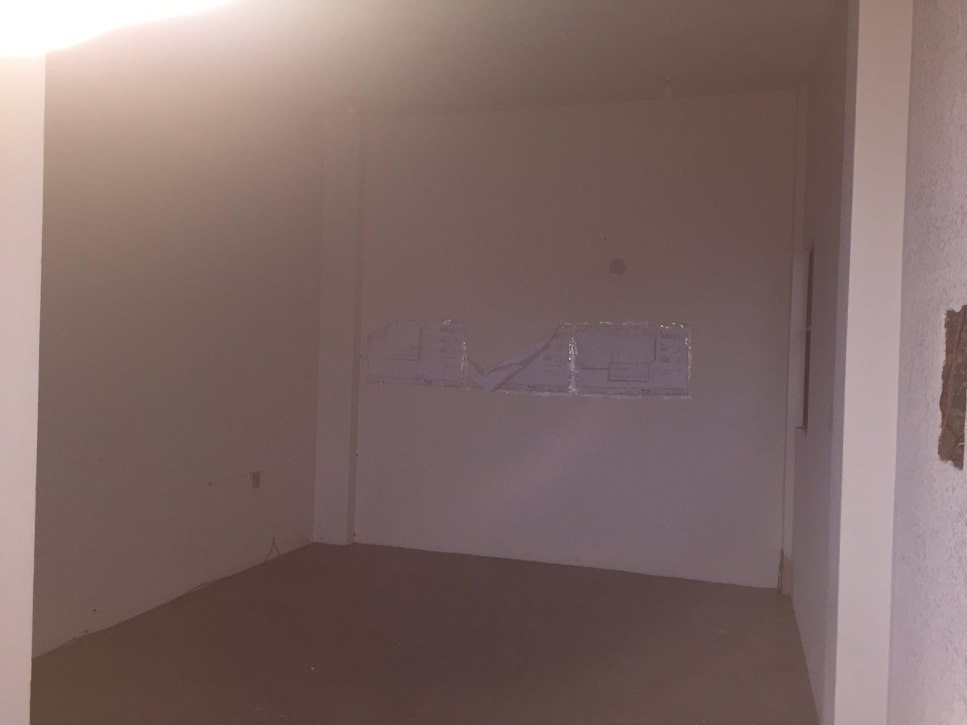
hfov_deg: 61.7
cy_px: 362
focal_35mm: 29
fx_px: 810
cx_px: 484
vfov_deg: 48.2
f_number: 2.2
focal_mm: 4.15
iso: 160
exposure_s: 1/16
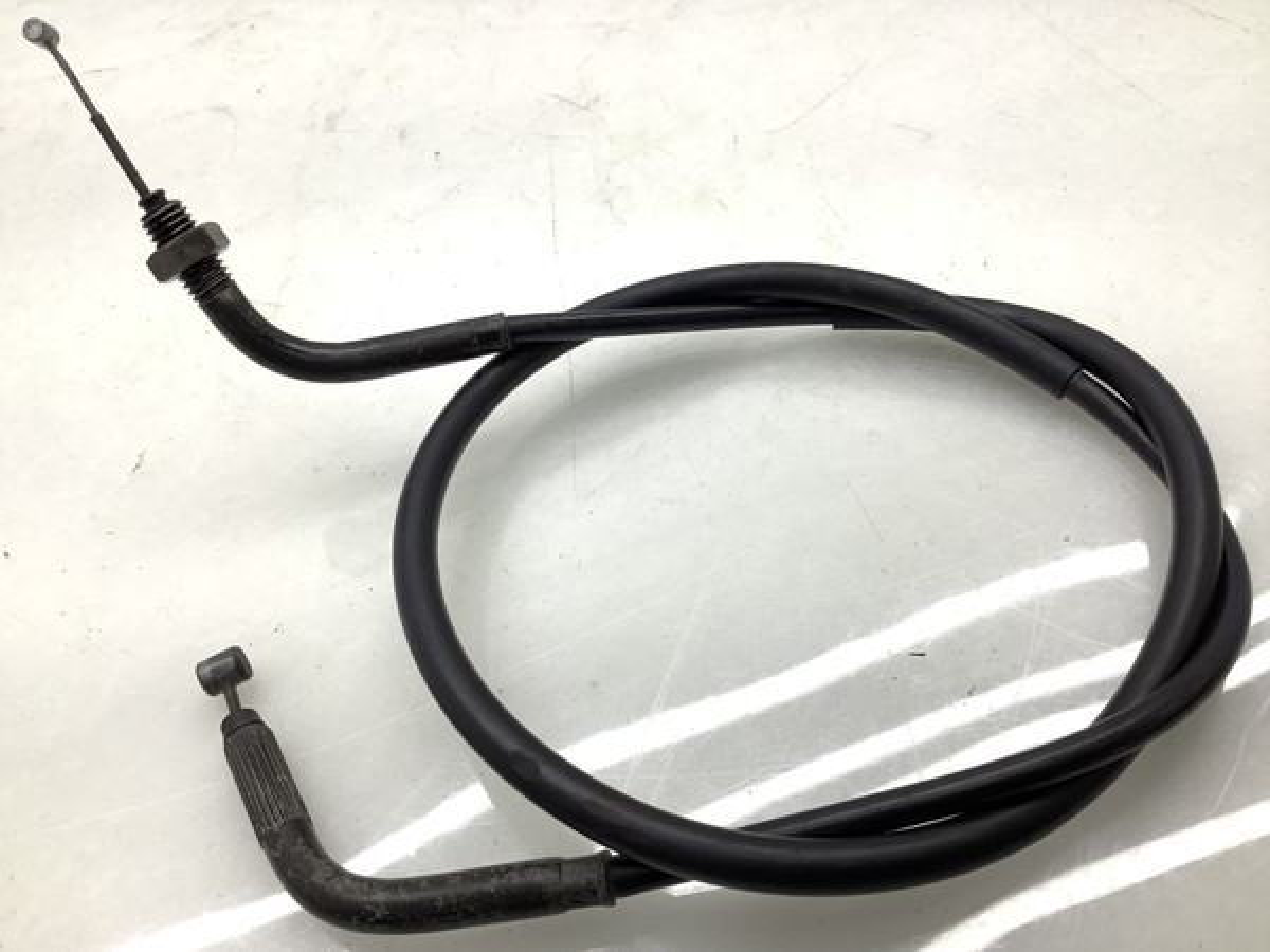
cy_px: 476
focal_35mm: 31
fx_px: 1137
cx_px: 635
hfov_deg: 58.4
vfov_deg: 45.4
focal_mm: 3.3
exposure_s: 1/151
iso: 25
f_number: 2.4
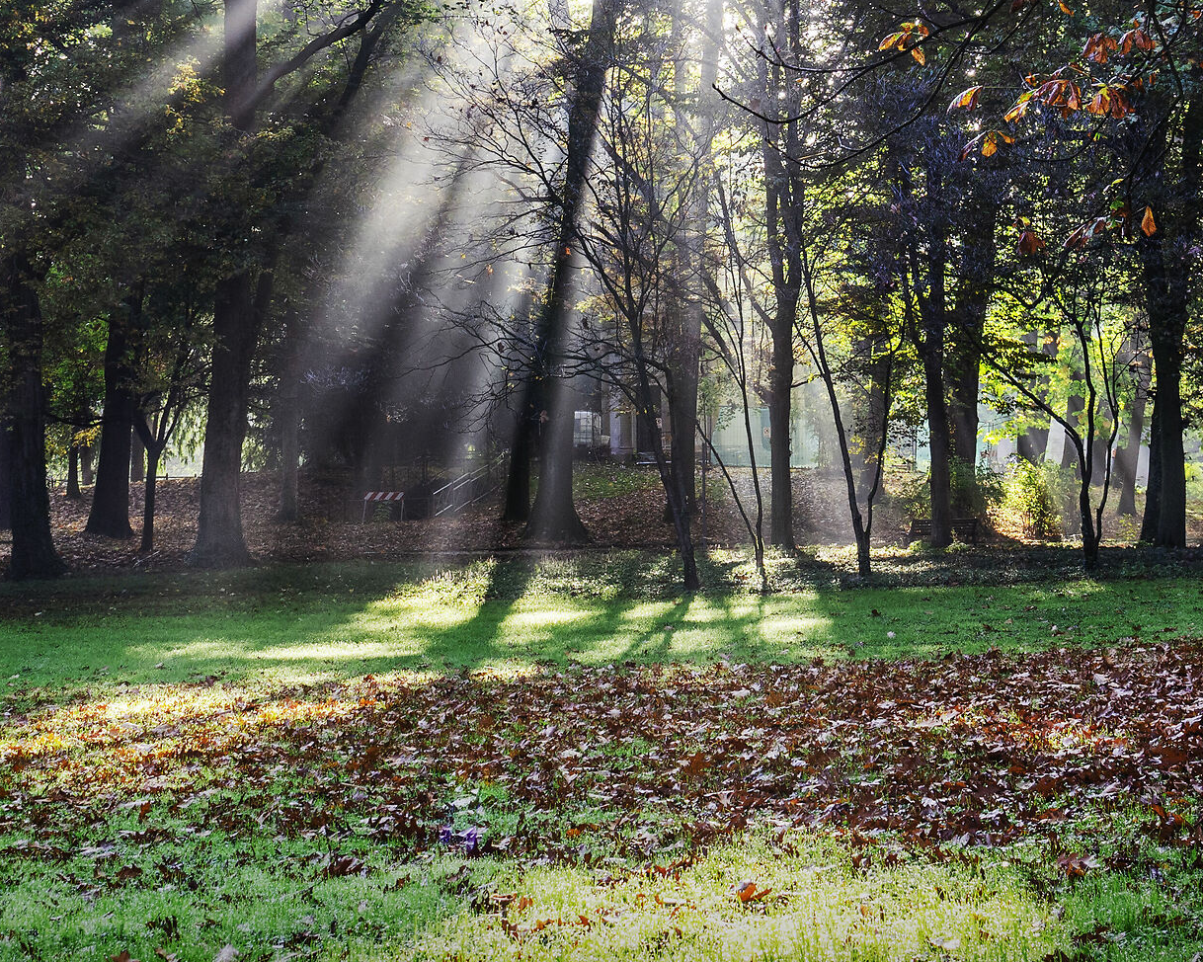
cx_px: 571
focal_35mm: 97
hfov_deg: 19.8
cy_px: 199
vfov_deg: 15.8
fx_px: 3450
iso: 320
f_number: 8
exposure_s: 1/15
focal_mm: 35
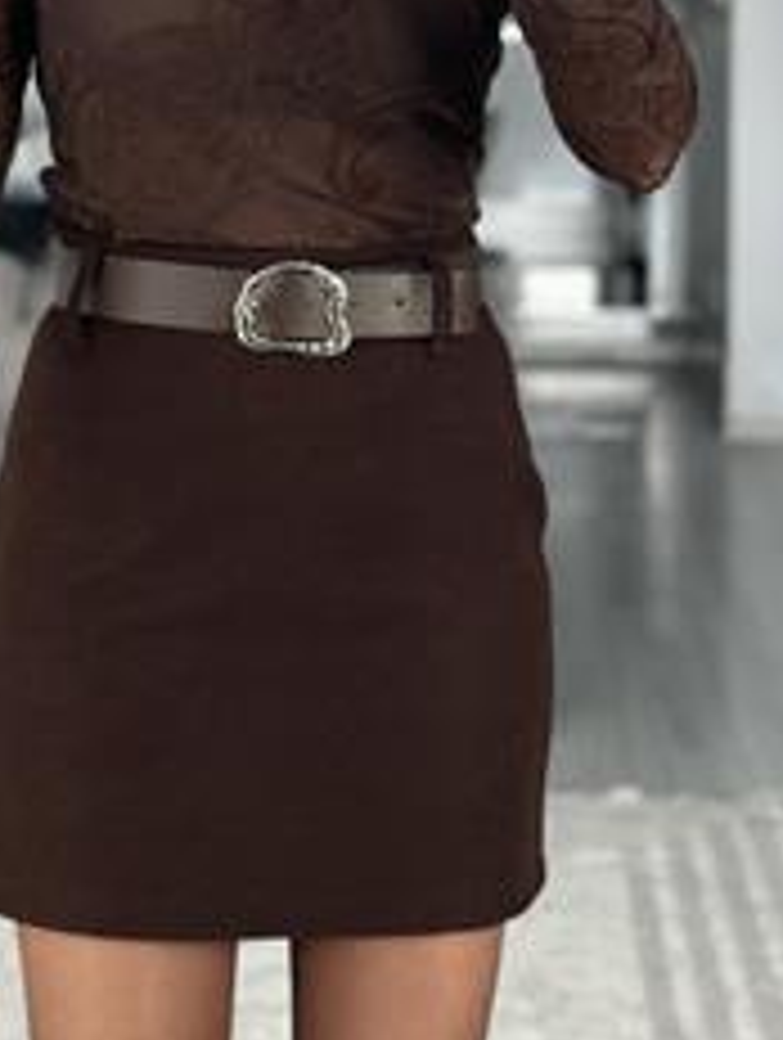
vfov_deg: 18.4
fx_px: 3158
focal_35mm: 105
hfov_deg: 14.1
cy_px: 108
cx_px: 274
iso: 125
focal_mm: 6.86
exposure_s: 1/68
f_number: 1.78
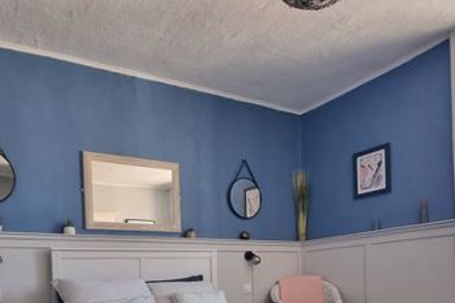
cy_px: 291
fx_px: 354
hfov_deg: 64.2
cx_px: 163
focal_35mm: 28
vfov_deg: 41.4
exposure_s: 1/50
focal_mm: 2.2
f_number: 2.2
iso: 200
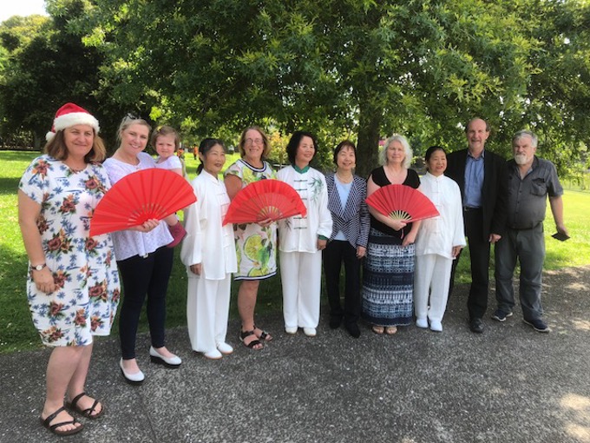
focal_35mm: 29
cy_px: 222
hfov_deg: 61.7
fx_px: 494
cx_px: 295
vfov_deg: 48.2
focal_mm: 3.99
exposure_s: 1/436
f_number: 1.8
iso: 20
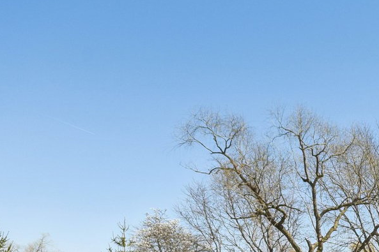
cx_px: 484
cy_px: 302
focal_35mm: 41
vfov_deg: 28.4
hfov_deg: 34.6
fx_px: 431
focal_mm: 10
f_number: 8
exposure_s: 1/800
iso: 400
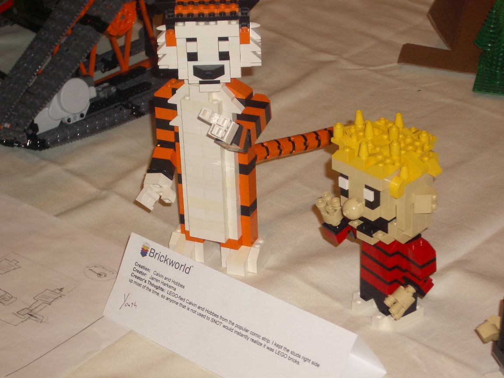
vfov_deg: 16.8
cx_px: 252
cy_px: 189
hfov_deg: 22.3
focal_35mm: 88
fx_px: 1281
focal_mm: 14.6
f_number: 4.4
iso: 100
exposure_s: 1/60
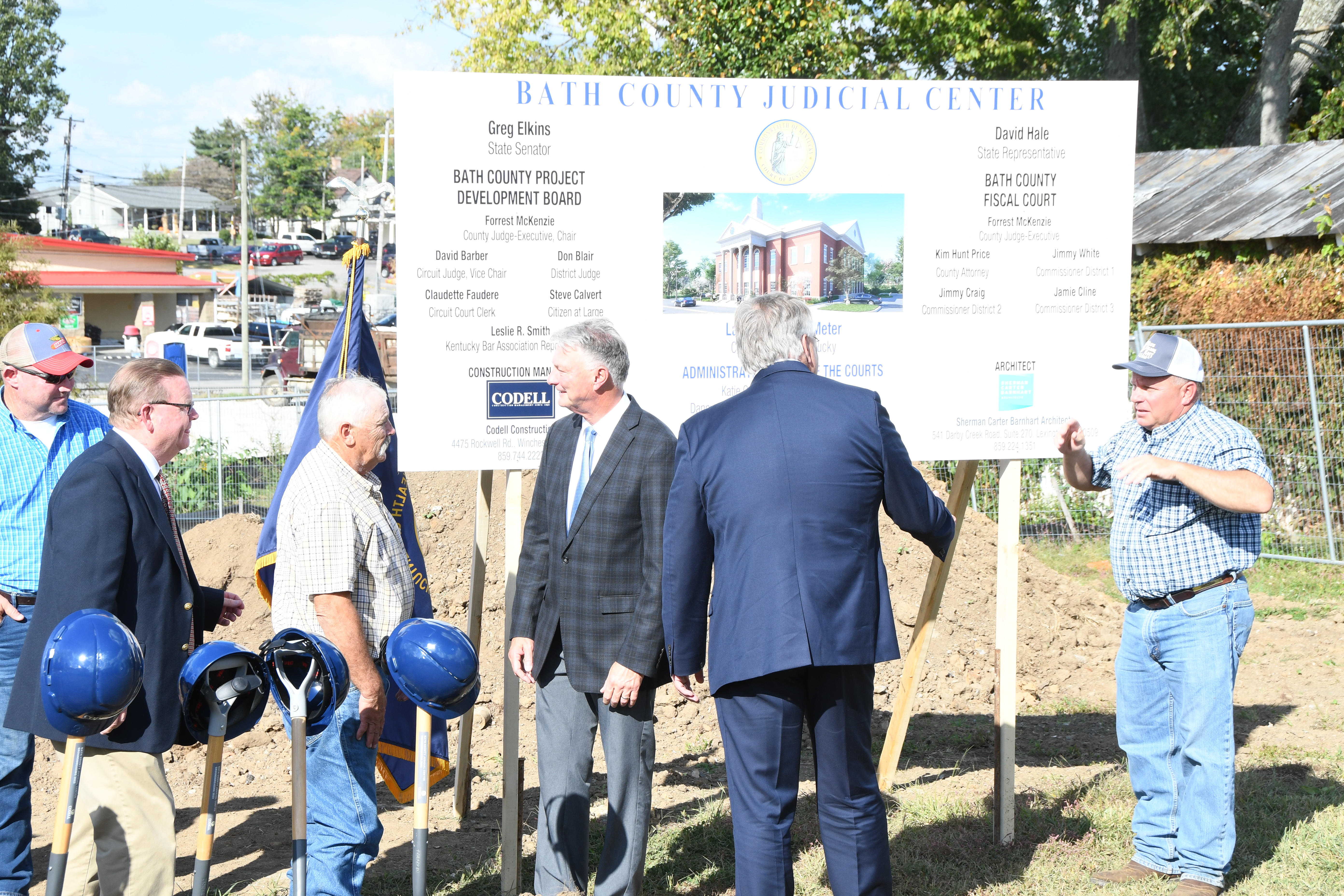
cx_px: 672
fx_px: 2576
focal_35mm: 69
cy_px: 448
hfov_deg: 29.2
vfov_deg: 19.7
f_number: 8
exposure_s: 1/400
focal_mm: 46
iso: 320
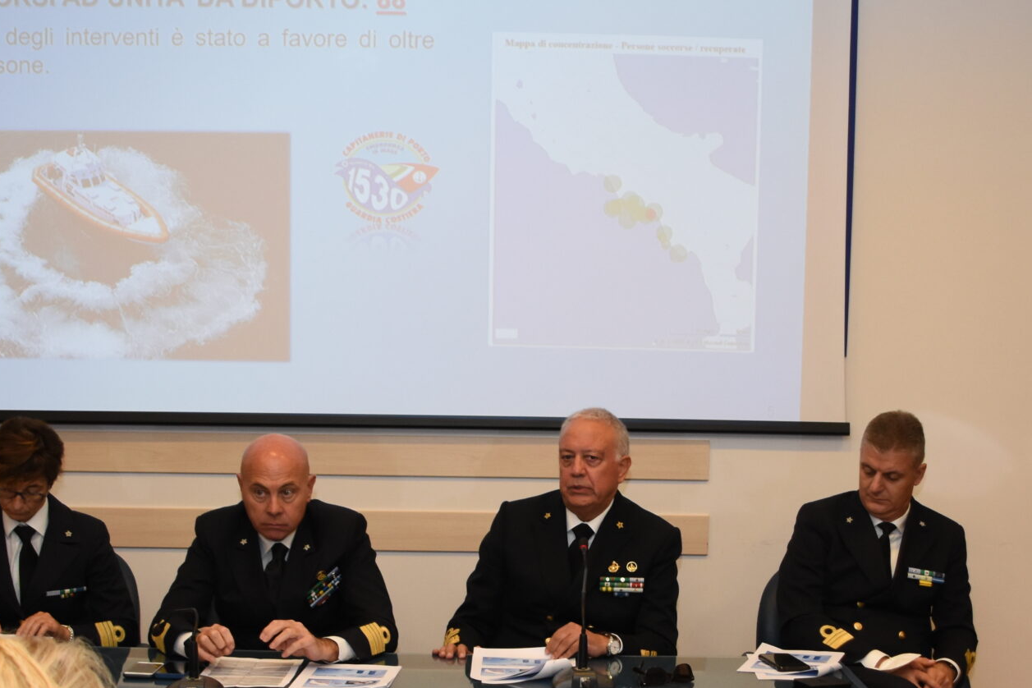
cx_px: 579
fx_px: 1577
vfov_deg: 24.2
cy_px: 563
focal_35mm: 55
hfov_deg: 36.2
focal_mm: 18
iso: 800
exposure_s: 1/200
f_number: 3.5
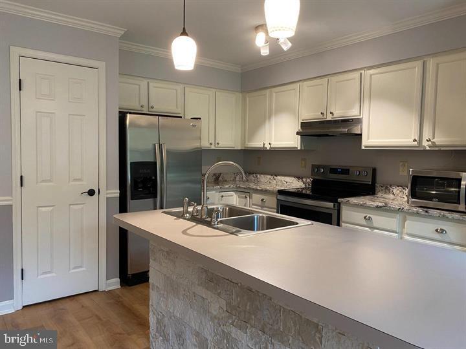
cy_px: 174
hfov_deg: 67.3
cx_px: 233
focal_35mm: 26
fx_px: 350
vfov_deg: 53.1
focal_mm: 4.25
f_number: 1.8
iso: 125
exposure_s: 1/60
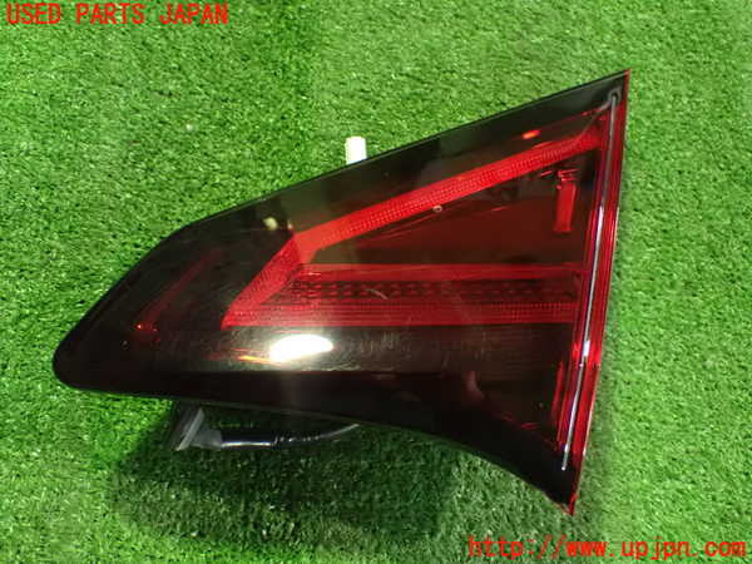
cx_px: 376
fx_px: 891
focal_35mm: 41
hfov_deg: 45.8
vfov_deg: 35.1
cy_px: 282
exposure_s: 1/30
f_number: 2.8
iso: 1600
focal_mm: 7.31
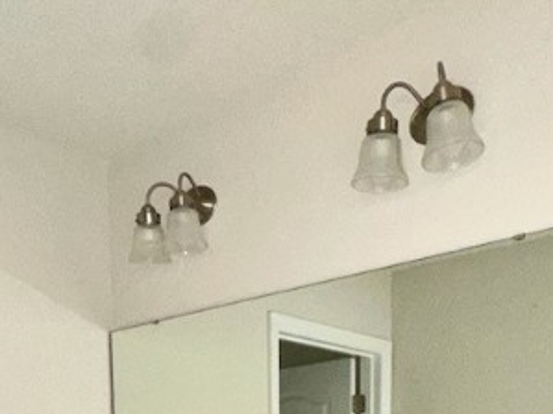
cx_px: 266
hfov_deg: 39.7
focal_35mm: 48
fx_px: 767
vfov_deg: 24.6
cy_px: 591
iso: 200
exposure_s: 1/60
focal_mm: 2.22
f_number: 2.2
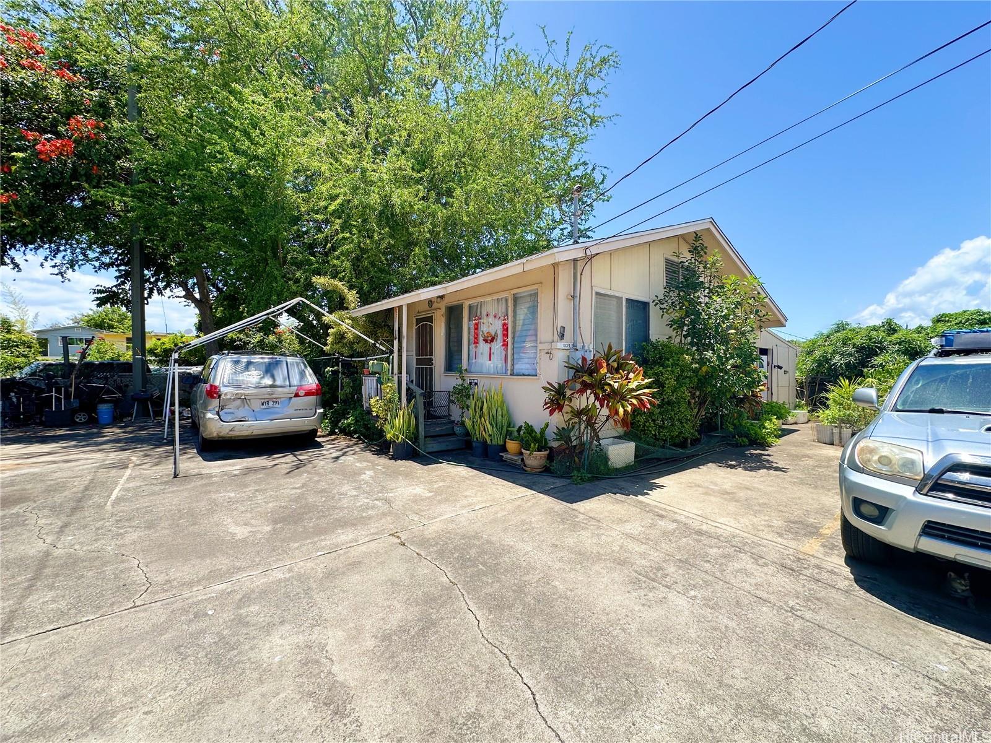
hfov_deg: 102.1
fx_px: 401
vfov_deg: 85.7
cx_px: 496
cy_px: 372
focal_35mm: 14
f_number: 2.2
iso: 40
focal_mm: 2.22
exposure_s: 1/875
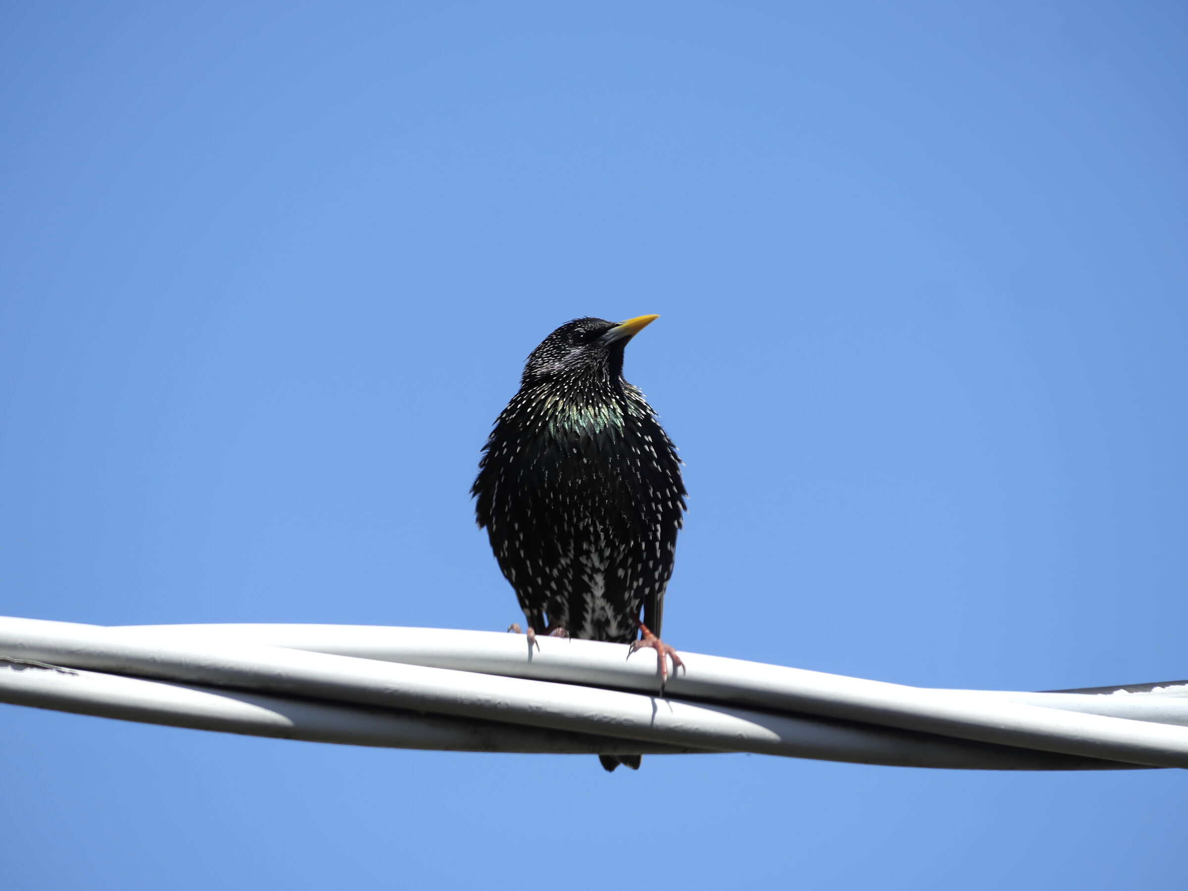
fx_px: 20592
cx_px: 594
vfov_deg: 2.5
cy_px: 446
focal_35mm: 600
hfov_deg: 3.3
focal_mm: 300
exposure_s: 1/500
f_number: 8
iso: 200
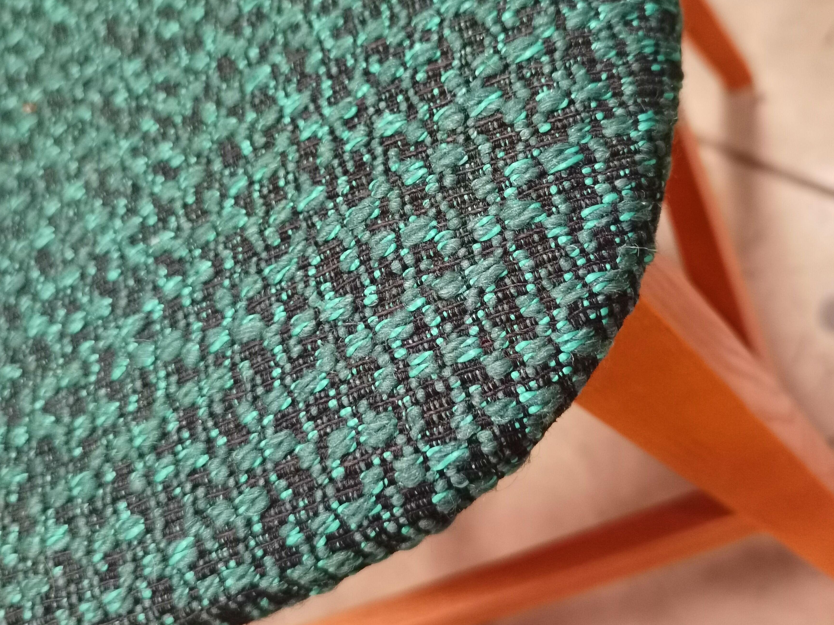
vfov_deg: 35.9
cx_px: 465
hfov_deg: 46.7
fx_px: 964
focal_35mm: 40
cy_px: 278
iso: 640
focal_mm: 6.71
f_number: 1.9
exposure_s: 1/25
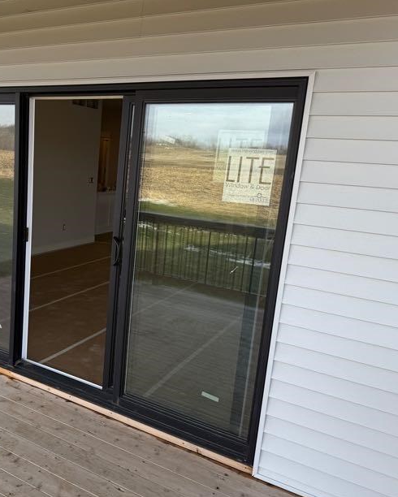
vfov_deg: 55.6
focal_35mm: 32
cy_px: 253
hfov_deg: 44.2
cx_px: 95
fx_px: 471
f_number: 1.78
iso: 80
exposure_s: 1/695
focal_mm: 6.76
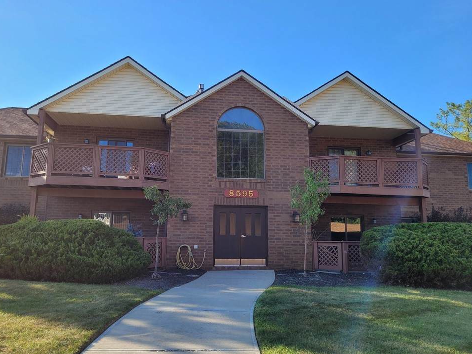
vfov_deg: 49.7
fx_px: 382
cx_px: 225
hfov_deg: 63.4
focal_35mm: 28
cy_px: 182
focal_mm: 5.4
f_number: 1.8
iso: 40
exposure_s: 1/1055
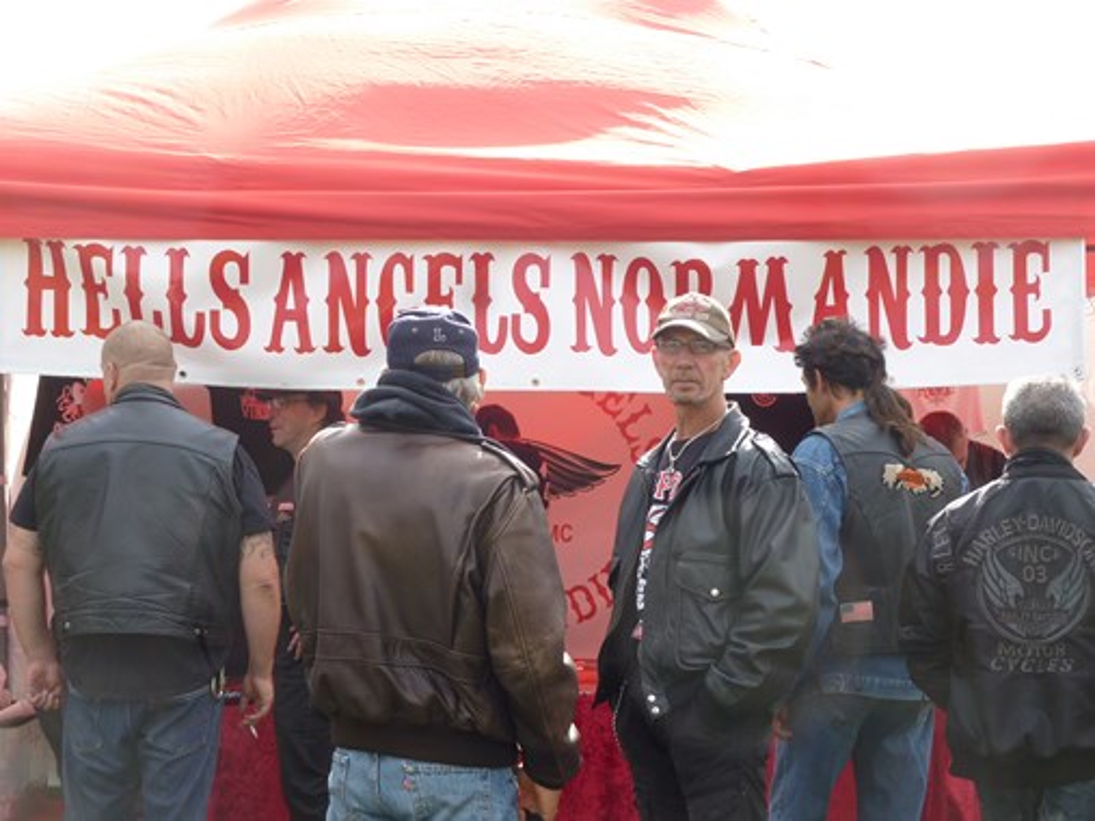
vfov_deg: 24.0
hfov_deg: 31.7
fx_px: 1929
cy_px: 410
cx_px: 548
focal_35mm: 61
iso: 80
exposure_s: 1/125
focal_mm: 11
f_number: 4.7
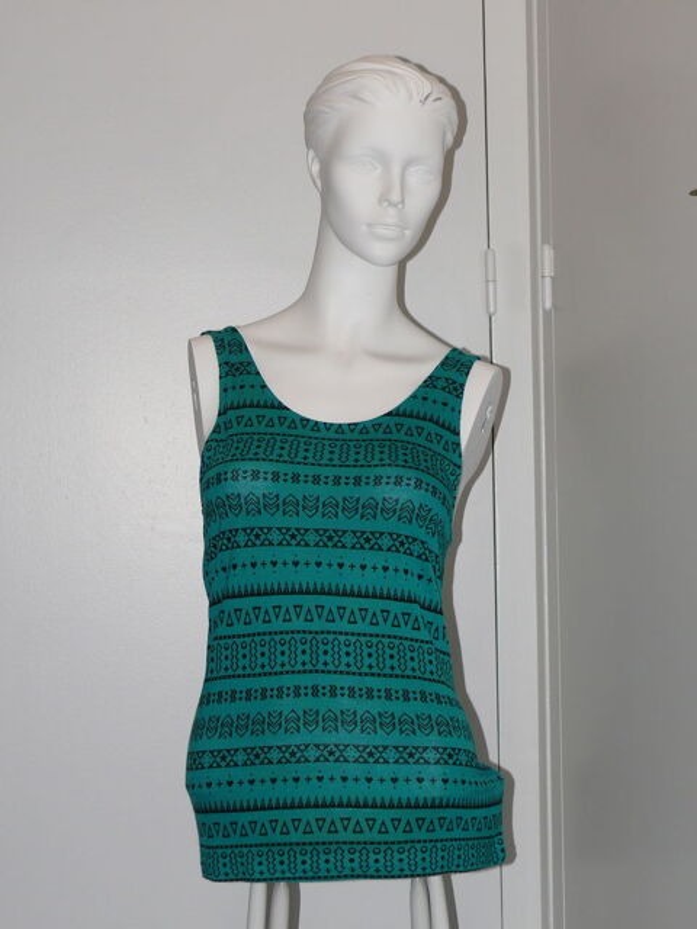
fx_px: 2443
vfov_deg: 21.5
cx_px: 348
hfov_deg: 16.2
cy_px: 464
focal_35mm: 91
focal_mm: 14.1
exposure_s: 1/30
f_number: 3.2
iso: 100
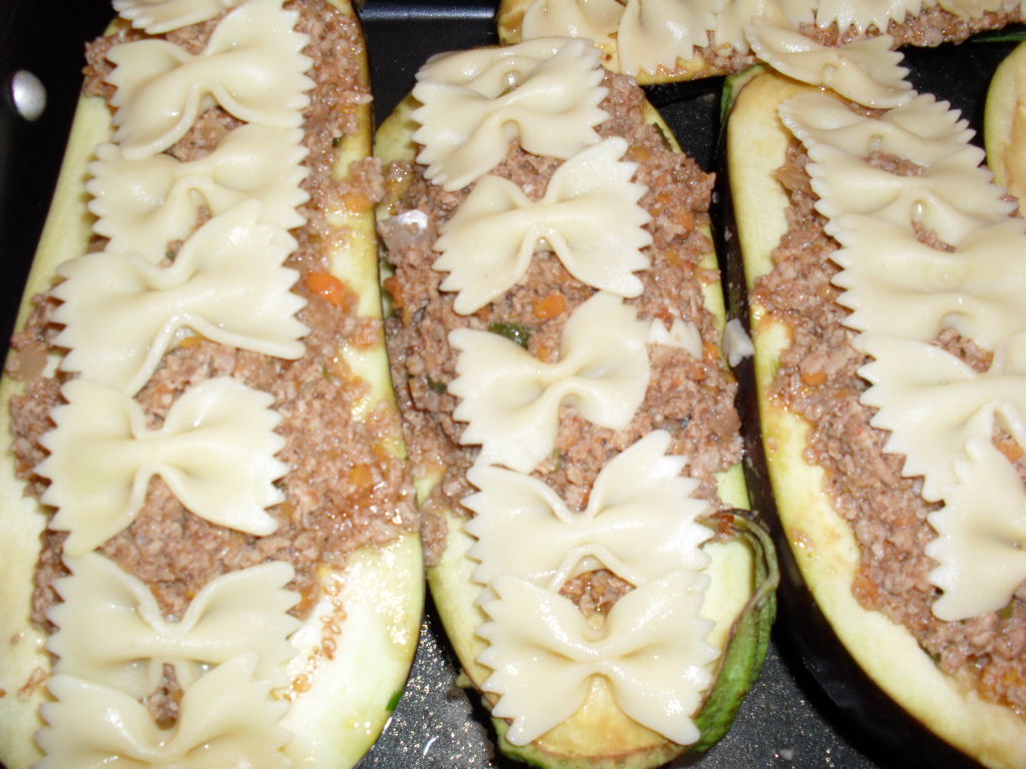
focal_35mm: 35
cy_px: 384
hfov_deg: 52.6
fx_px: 1037
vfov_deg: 40.7
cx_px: 513
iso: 200
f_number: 3.2
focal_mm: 6.3
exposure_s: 1/45
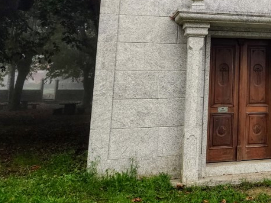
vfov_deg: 23.6
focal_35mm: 59
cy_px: -7
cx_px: 292
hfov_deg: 29.7
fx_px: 462
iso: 320
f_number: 1.8
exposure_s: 1/120
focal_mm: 6.4
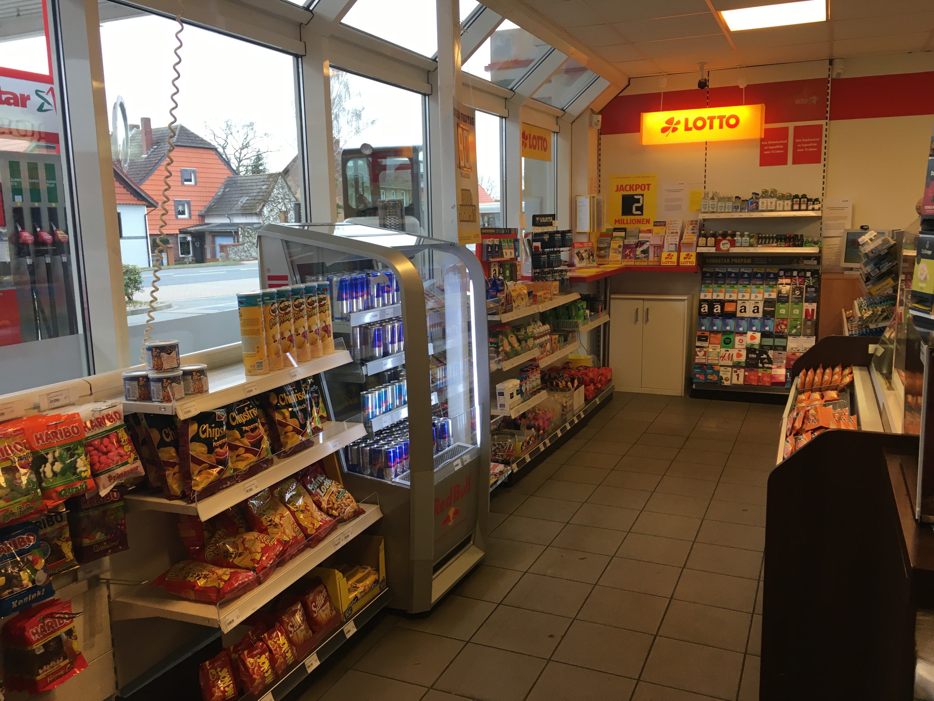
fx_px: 782
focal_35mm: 29
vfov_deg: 48.2
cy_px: 350
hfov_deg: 61.7
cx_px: 467
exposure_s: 1/33
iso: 25
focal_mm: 4.15
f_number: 2.2
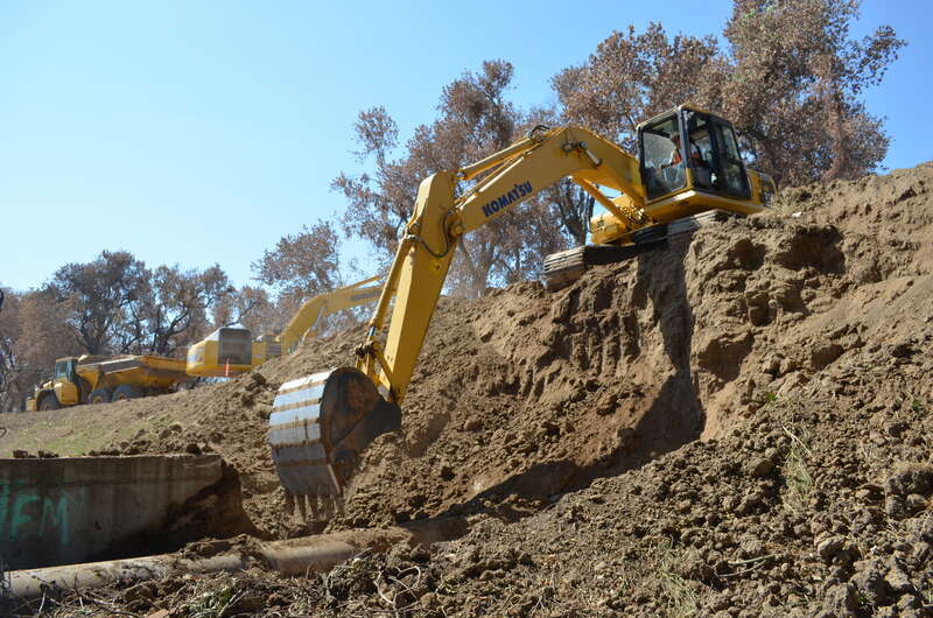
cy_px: 309
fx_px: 698
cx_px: 466
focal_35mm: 27
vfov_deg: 47.7
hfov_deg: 67.5
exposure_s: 1/1600
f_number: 6.3
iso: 560
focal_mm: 18
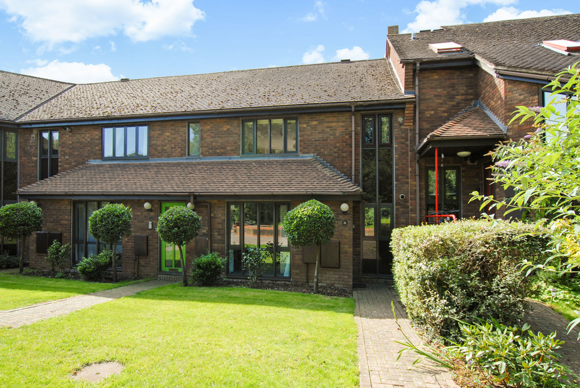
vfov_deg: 59.6
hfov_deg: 81.1
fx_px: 339
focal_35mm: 21
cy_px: 194
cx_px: 290
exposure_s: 1/320
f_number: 5
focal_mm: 14
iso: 200
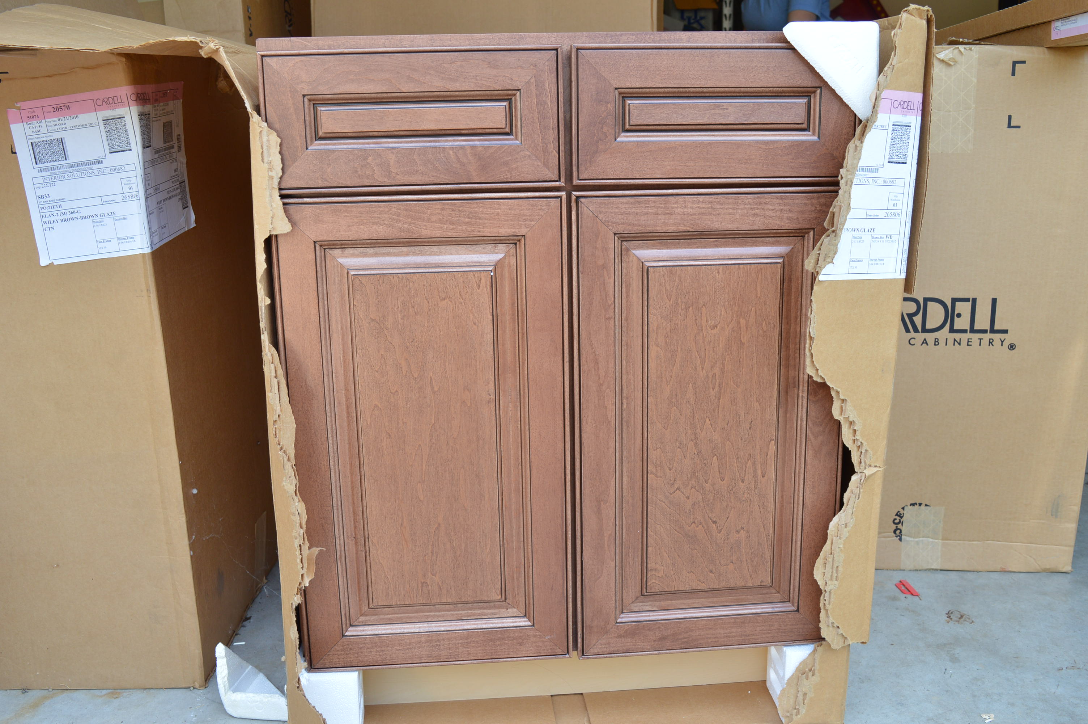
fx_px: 996
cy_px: 362
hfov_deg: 57.3
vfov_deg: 39.9
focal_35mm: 33
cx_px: 544
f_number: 5.6
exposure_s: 1/80
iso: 200
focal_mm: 22
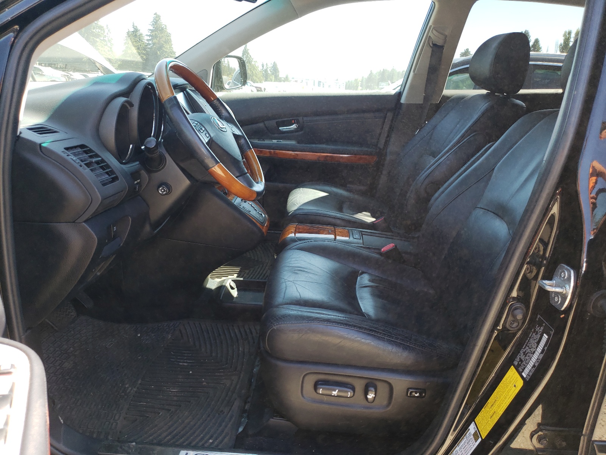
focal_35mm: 26
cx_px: 303
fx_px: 455
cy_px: 228
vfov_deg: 53.1
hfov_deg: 67.3
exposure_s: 1/200
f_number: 1.5
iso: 50
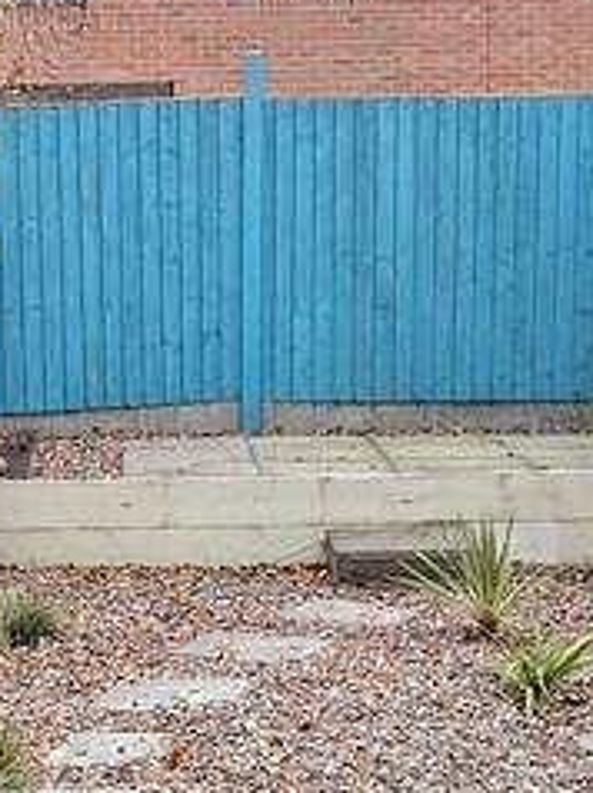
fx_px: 2265
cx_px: 173
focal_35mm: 99
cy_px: 643
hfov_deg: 14.9
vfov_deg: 19.6
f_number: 1.8
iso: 100
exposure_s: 1/100
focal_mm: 5.4
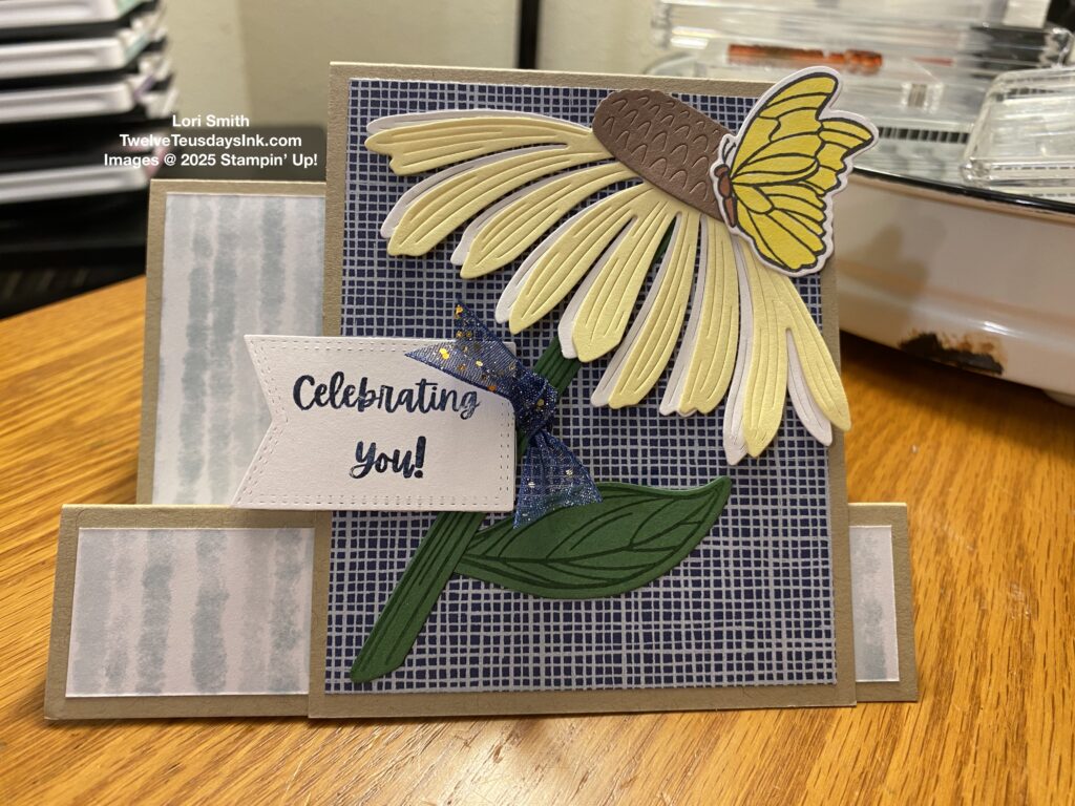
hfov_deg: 67.3
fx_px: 807
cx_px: 538
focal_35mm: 26
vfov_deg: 53.1
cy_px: 403
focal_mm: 4.25
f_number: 1.8
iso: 80
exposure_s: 1/60
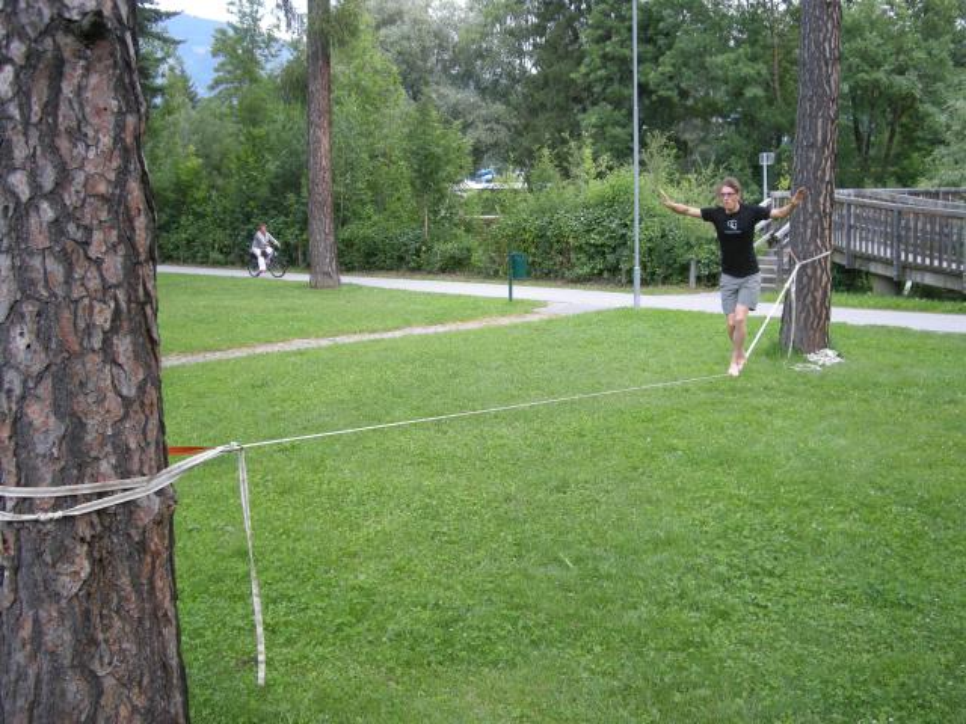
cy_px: 362
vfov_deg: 38.7
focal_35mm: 37
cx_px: 483
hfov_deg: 50.1
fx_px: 1033
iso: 64
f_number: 2.8
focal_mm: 7.9
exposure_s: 1/148
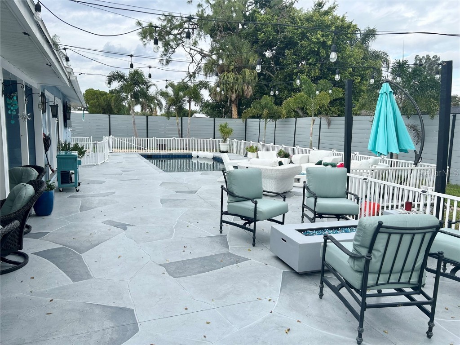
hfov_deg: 67.3
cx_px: 230
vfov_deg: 53.1
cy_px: 172
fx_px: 346
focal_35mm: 26
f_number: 1.5
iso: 50
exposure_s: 1/1698
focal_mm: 5.7
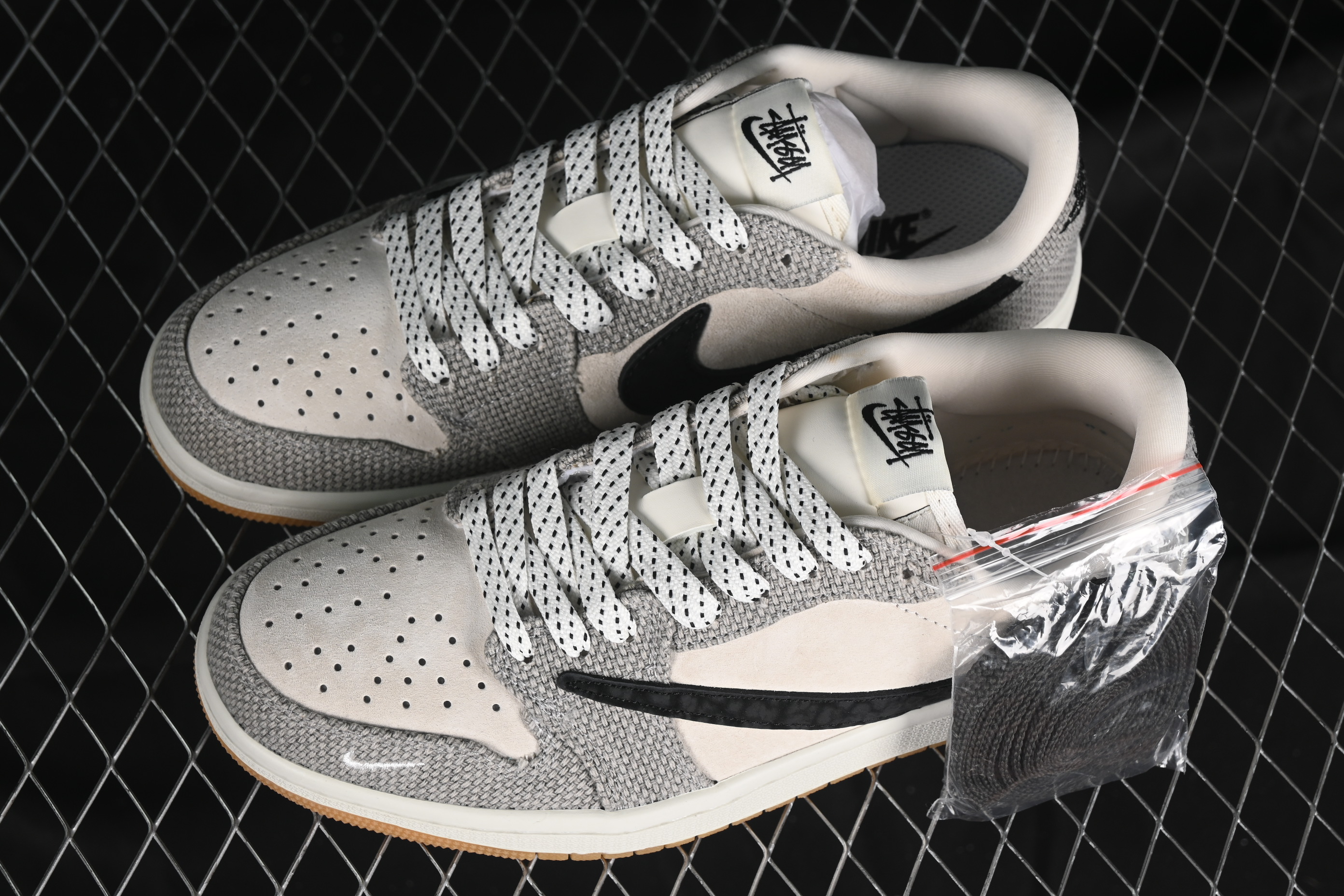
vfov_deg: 18.2
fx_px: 2800
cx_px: 672
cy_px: 448
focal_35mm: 75
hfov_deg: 27.0
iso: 160
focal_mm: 50
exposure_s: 1/80
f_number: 7.1
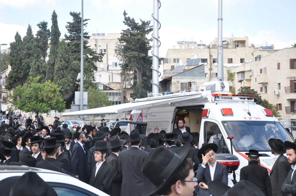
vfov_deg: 22.6
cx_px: 148
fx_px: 493
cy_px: 98
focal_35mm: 60
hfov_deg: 33.4
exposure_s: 1/320
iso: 320
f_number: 8
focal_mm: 40
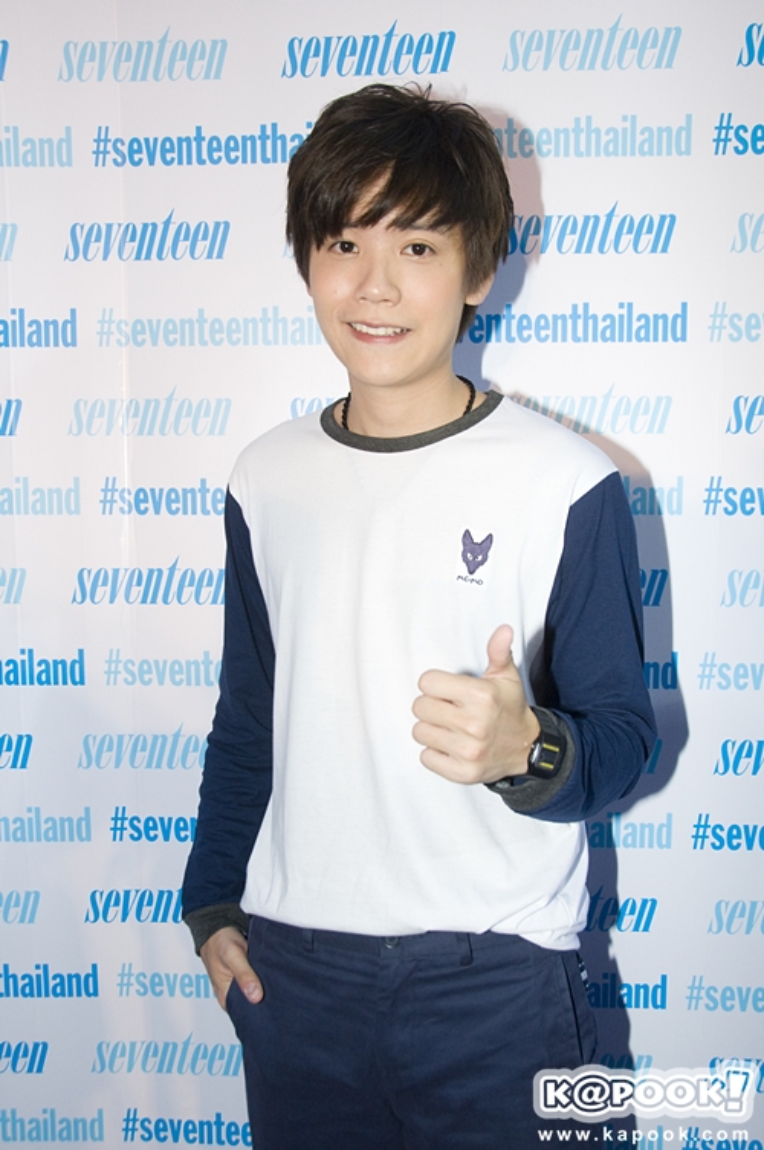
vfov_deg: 49.6
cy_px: 575
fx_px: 1245
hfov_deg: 34.1
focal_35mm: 39
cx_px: 382
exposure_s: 1/100
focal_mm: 26
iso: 500
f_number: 5.6
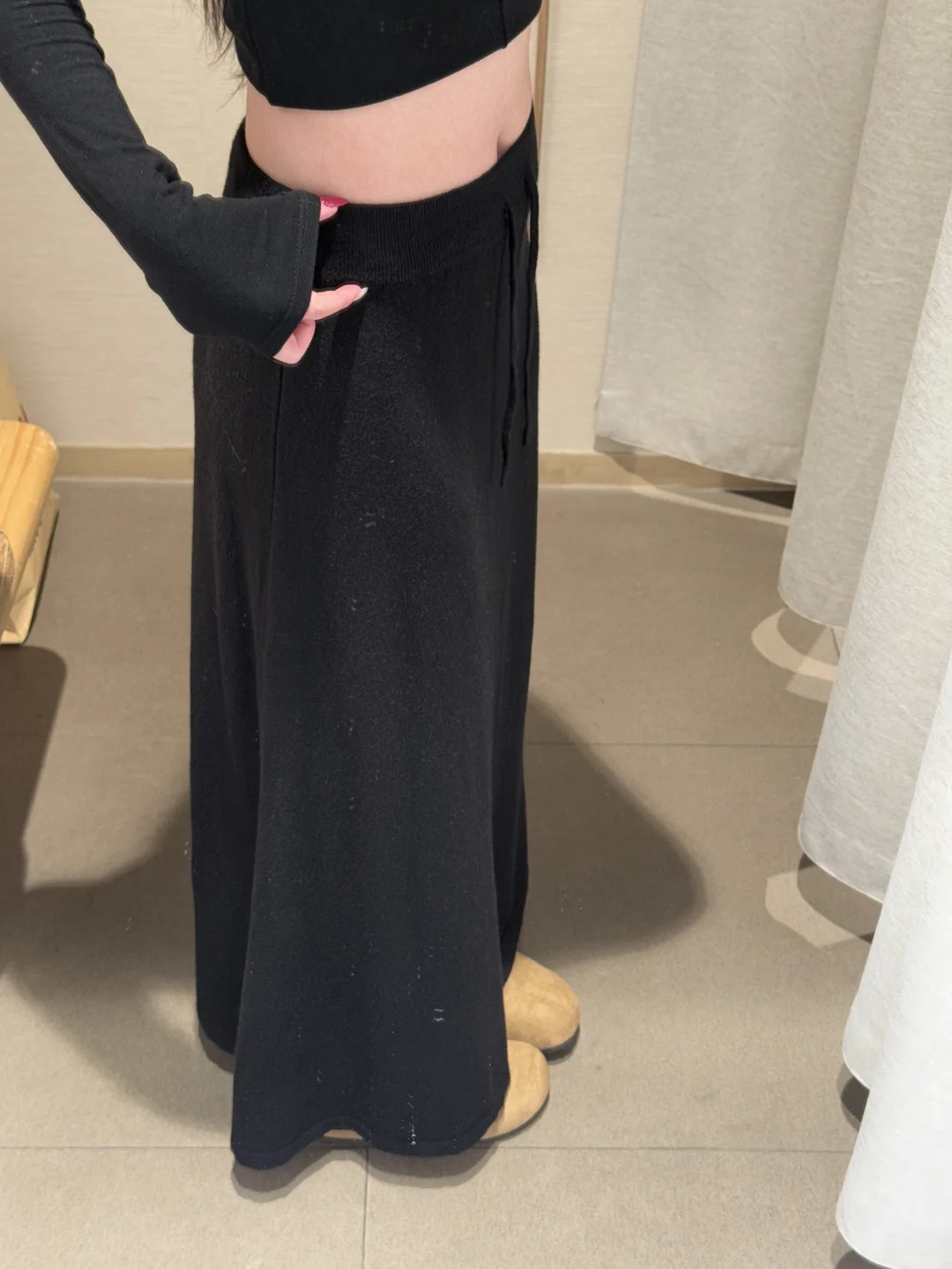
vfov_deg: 39.7
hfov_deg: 30.3
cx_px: 476
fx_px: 1760
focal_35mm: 48
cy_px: 634
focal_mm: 6.76
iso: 250
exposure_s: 1/50
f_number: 1.78
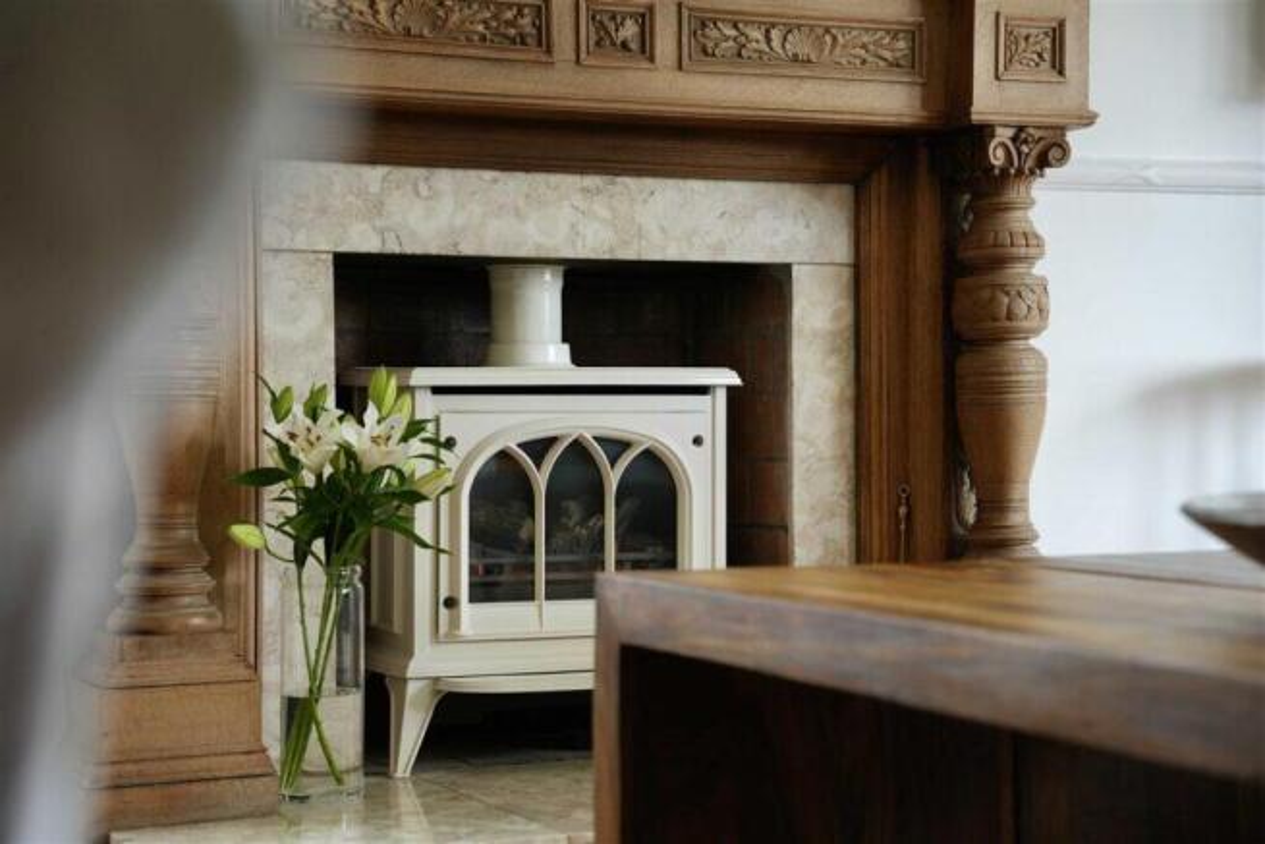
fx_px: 2460
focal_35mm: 70
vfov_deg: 19.5
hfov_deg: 28.8
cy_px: 422
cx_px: 632
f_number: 4.5
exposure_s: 1/160
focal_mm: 70
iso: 1250
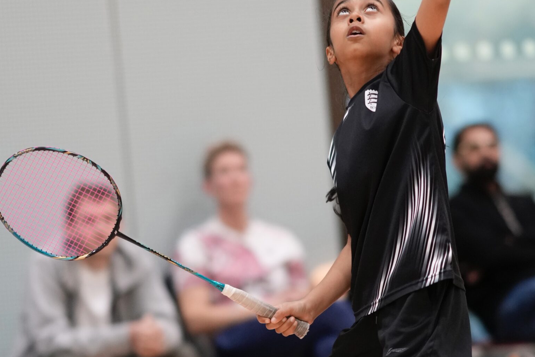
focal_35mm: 142
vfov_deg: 9.7
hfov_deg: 14.4
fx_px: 2111
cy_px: 106
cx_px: 278
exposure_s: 1/1250
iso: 1600
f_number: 1.4
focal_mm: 85
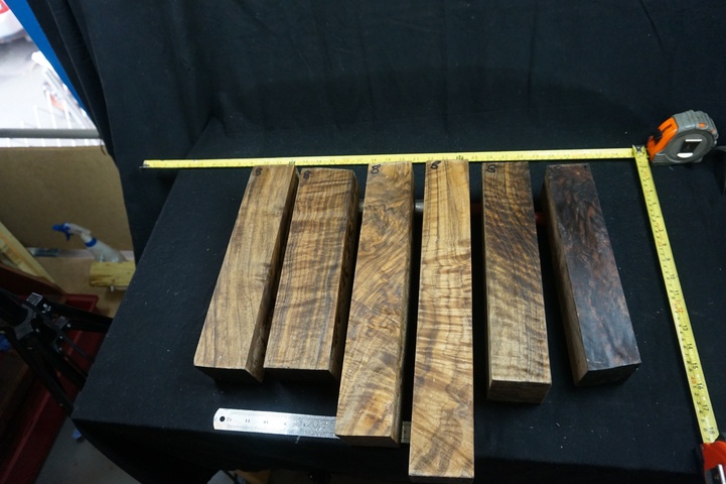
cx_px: 363
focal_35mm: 24
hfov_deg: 73.8
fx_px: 484
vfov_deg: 53.1
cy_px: 242
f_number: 3.5
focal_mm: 16
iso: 1600
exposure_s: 1/160
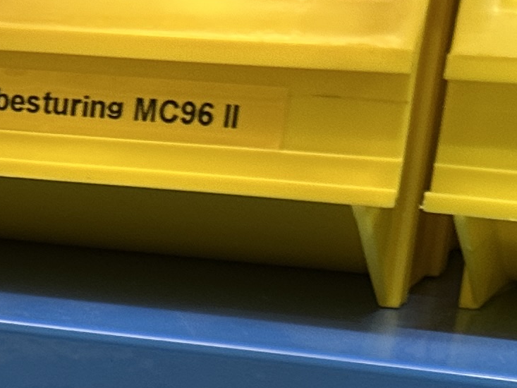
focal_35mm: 132
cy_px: 957
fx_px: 1972
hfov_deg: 14.1
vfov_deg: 9.8
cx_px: -225
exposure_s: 1/50
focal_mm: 6.86
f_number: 1.78
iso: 125
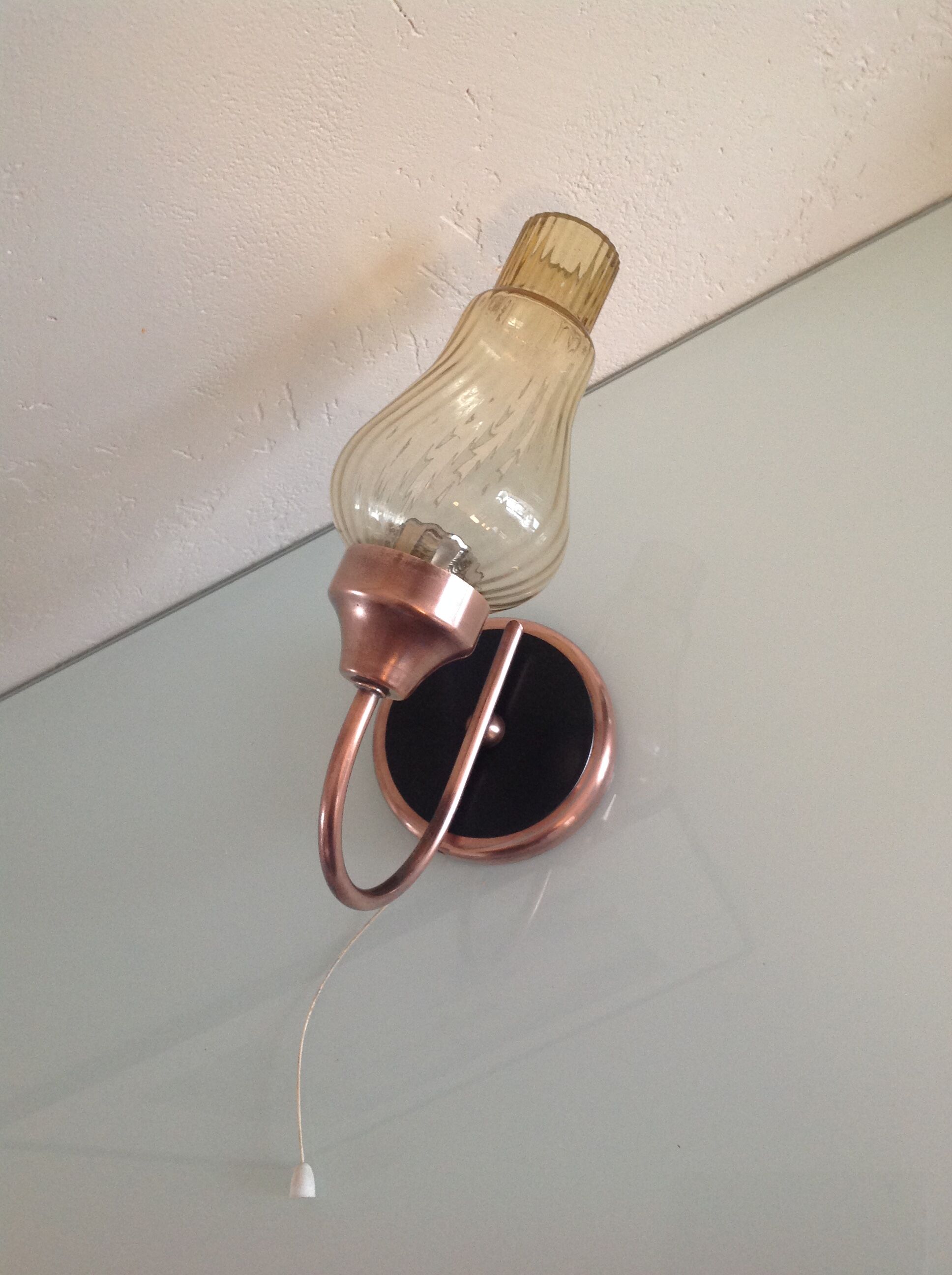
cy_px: 638
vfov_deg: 52.7
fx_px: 1287
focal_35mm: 35
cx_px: 476
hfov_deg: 40.6
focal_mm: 4.28
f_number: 2.4
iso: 160
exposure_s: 1/17
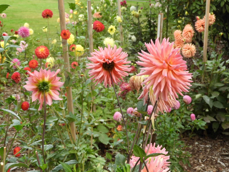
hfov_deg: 38.2
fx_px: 331
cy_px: 86
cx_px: 114
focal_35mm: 50
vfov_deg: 29.1
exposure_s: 1/100
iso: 100
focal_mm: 9
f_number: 4
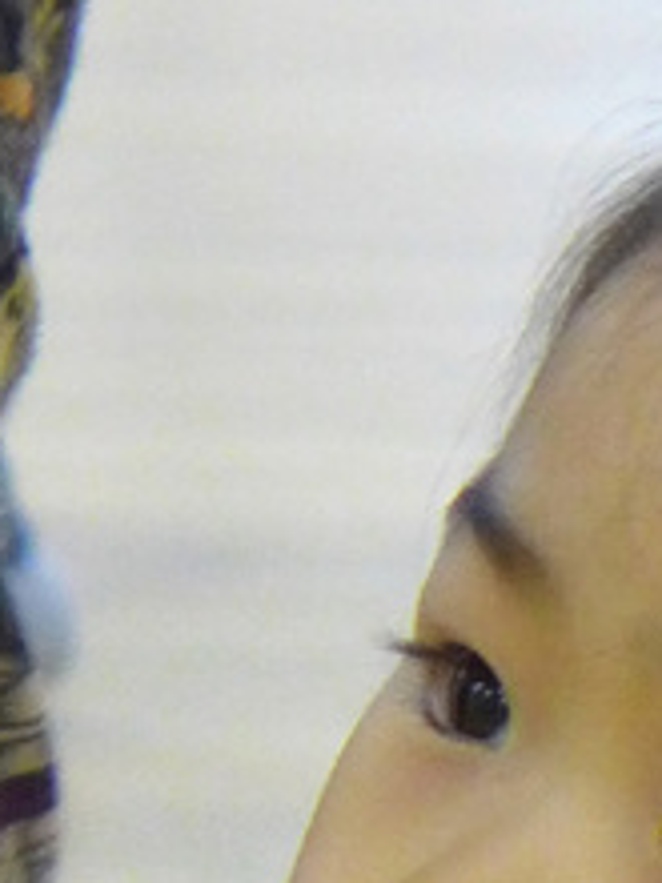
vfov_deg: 3.0
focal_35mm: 655
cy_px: 1156
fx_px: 16702
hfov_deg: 2.3
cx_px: 1051
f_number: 2.3
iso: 800
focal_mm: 17.7
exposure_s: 1/80
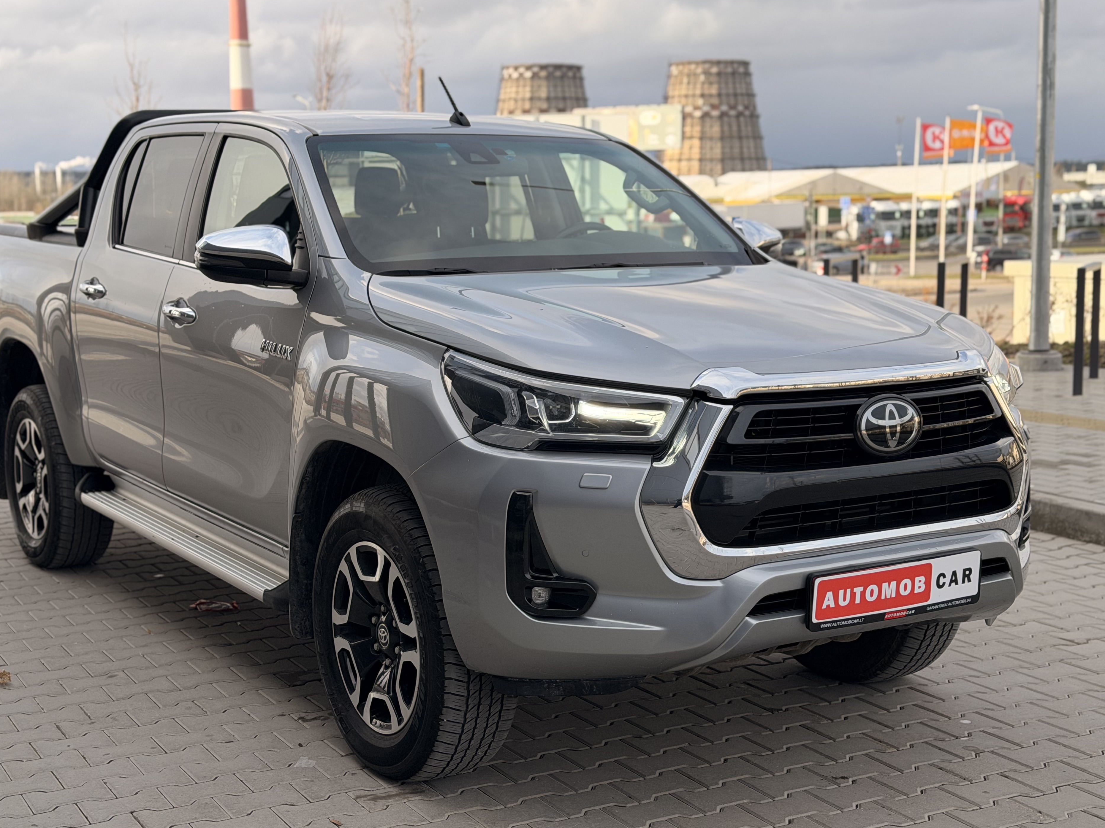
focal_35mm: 52
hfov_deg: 36.8
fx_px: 1660
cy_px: 394
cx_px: 536
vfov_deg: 28.0
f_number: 1.78
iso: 64
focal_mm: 6.76
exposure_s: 1/1484
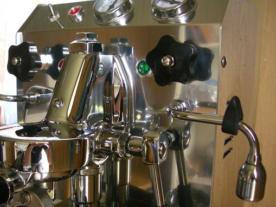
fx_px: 351
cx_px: 114
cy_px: 123
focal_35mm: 44
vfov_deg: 32.8
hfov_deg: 42.8
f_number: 2.6
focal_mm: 5.8
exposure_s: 1/60
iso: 100
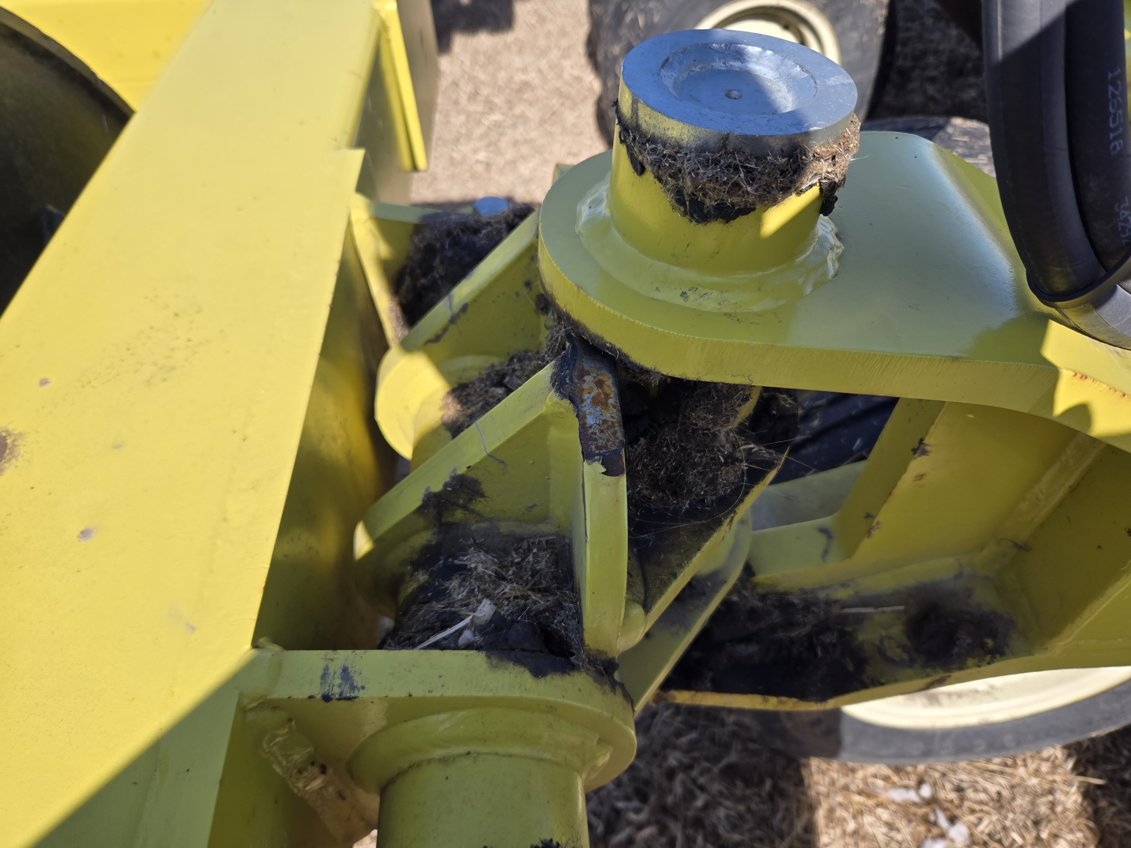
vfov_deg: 58.9
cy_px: 424
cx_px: 566
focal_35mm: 23
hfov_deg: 73.9
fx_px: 751
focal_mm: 5.4
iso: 25
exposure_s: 1/1008
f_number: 1.8
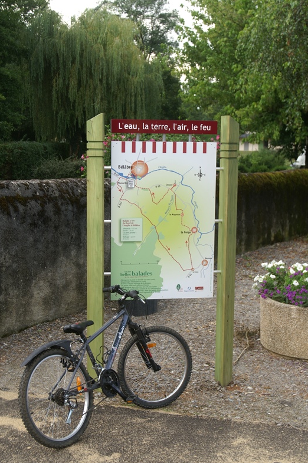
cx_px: 156
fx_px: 688
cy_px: 230
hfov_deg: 25.2
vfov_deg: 37.2
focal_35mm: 54
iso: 100
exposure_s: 1/125
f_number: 5.6
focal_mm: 35
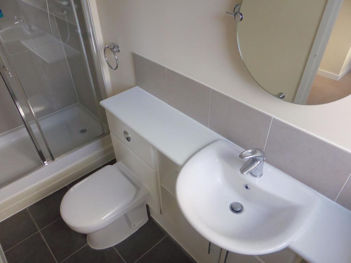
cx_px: 176
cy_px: 132
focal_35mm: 25
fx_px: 253
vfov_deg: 54.9
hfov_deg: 69.4
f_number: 3.3
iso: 320
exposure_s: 1/60
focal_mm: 4.3
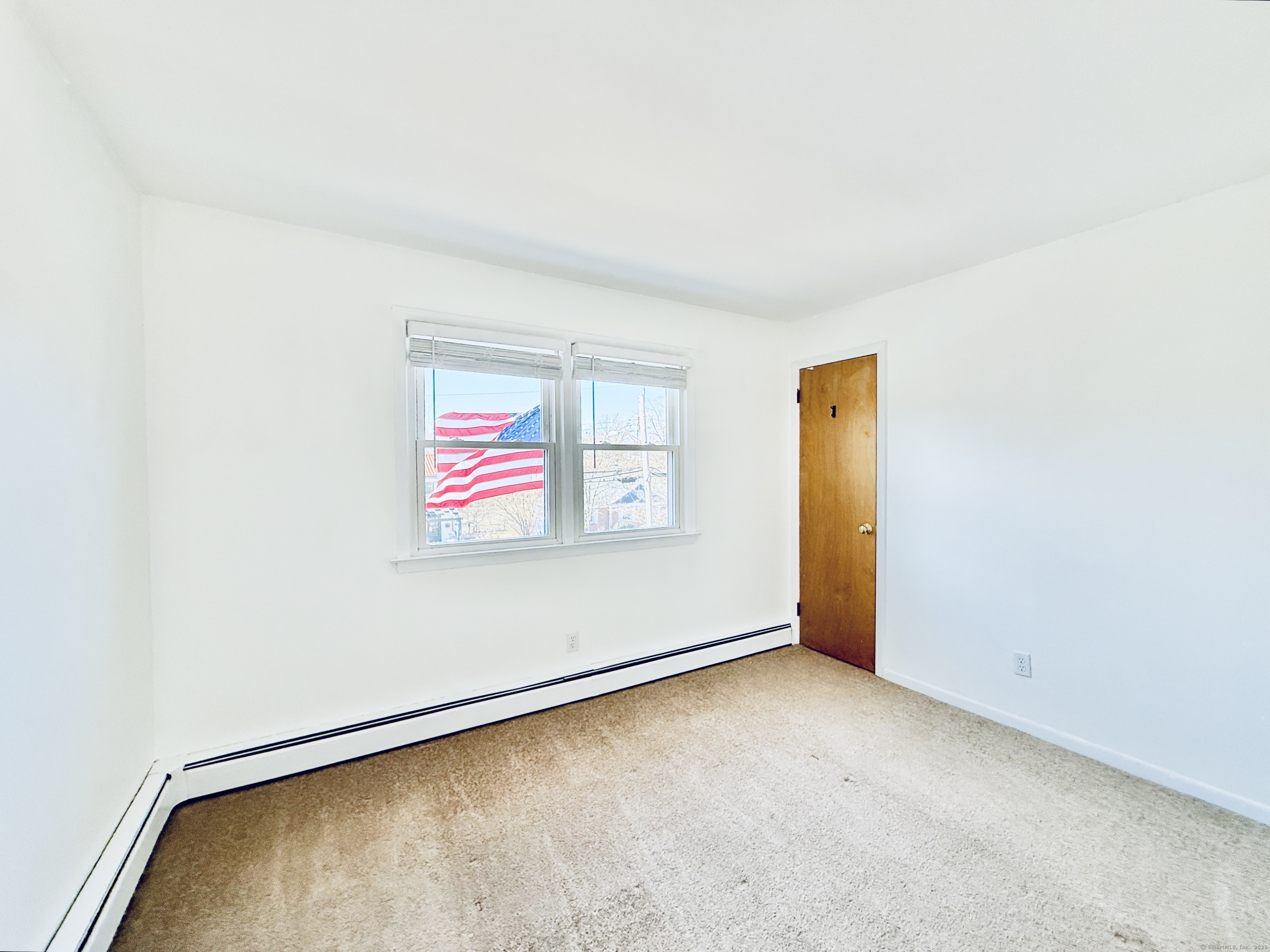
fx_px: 514
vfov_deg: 85.7
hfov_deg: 102.1
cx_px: 635
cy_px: 476
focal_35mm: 14
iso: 64
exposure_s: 1/101
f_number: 2.2
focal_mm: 2.22
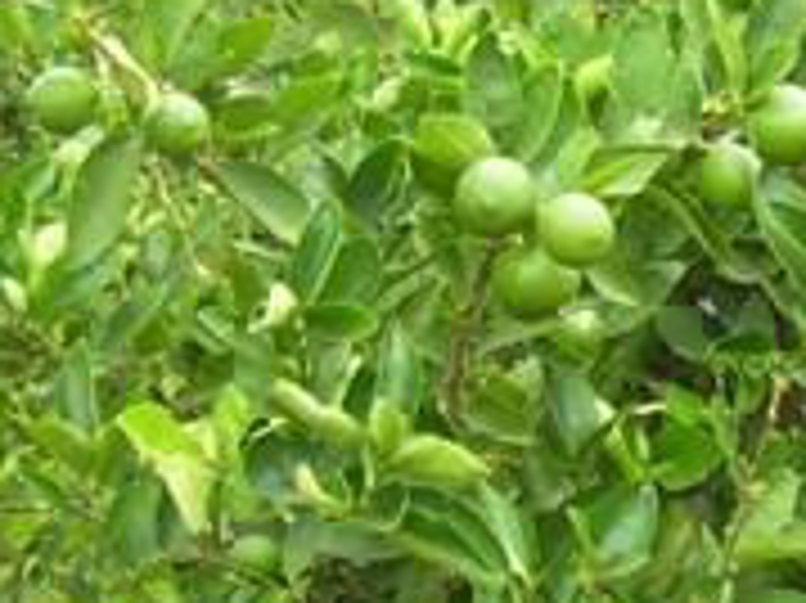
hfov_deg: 12.7
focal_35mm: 152
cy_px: 432
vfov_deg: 9.7
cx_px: 919
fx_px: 3537
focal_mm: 5.6
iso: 80
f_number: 2.7
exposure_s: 1/180
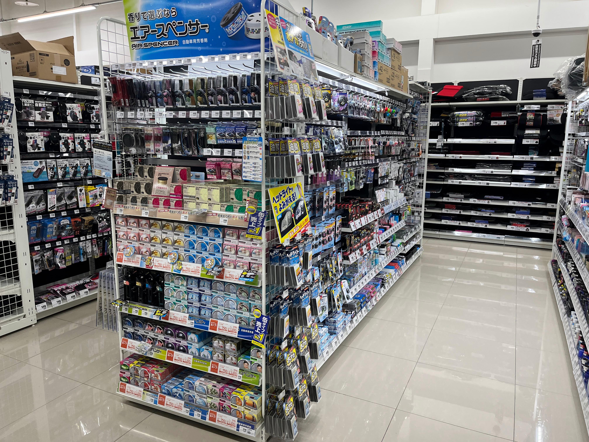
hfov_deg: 67.3
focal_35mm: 26
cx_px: 294
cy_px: 221
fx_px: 442
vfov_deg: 53.1
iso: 100
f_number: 1.6
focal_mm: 5.1
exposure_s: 1/100
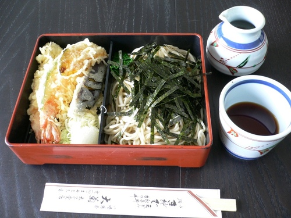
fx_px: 294
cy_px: 109
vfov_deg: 40.7
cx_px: 146
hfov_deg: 52.6
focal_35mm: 35
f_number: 2.8
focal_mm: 5.8
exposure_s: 1/15
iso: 100
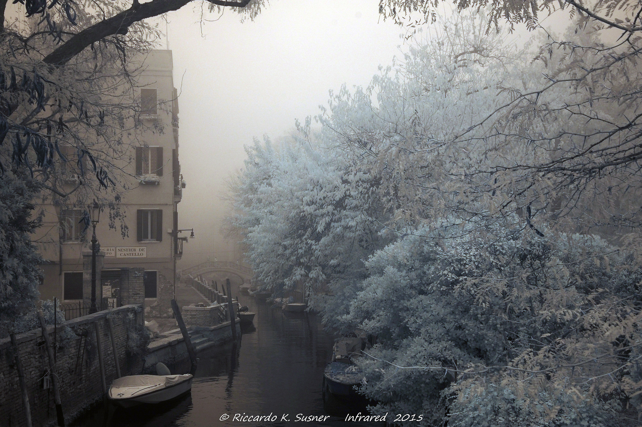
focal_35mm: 48
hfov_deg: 41.2
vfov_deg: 28.0
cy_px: 214
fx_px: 855
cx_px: 321
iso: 200
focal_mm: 32
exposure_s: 1/200
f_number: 8
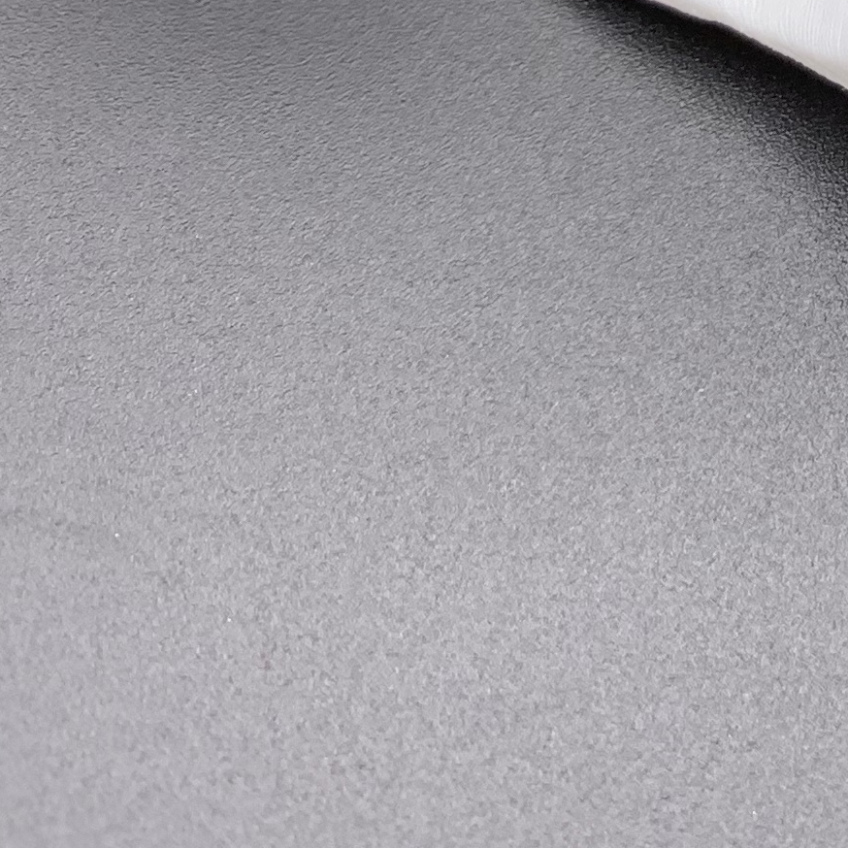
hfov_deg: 14.5
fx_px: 2938
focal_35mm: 106
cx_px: 1524
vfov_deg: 14.8
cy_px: -566
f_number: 1.8
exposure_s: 1/211
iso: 25
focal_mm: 4.25
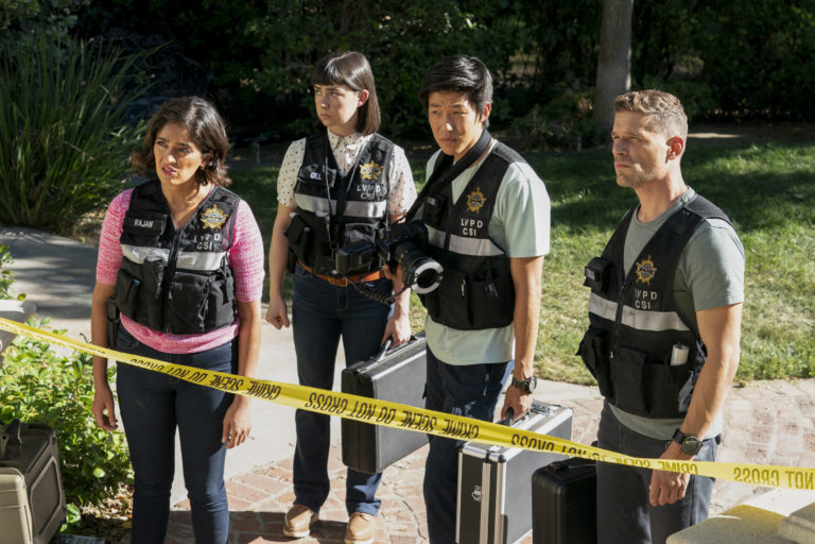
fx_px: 1585
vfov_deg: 19.5
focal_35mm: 70
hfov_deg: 28.8
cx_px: 408
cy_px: 272
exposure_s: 1/500
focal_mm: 70
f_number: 7.1
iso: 640
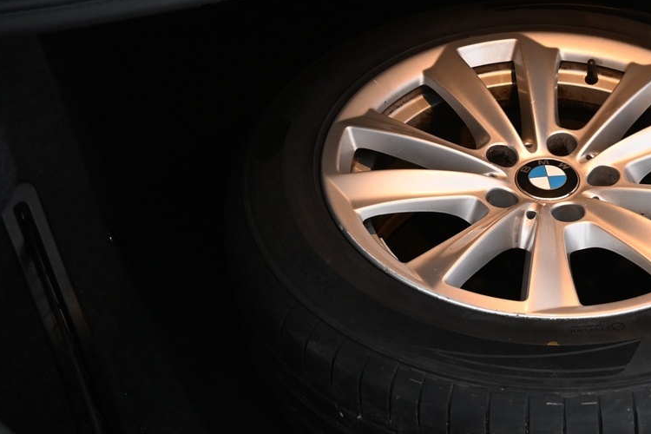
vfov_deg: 24.6
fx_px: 996
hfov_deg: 34.9
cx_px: 531
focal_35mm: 55
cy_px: 201
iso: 500
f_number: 3.5
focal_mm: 17
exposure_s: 1/25
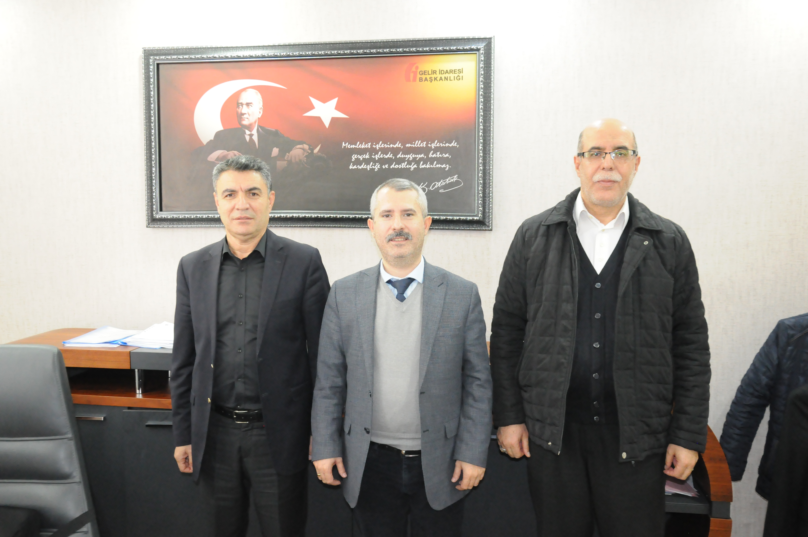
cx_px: 404
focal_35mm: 36
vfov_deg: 36.8
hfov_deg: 53.2
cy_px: 268
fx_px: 807
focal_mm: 24
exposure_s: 1/25
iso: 3200
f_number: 5.6
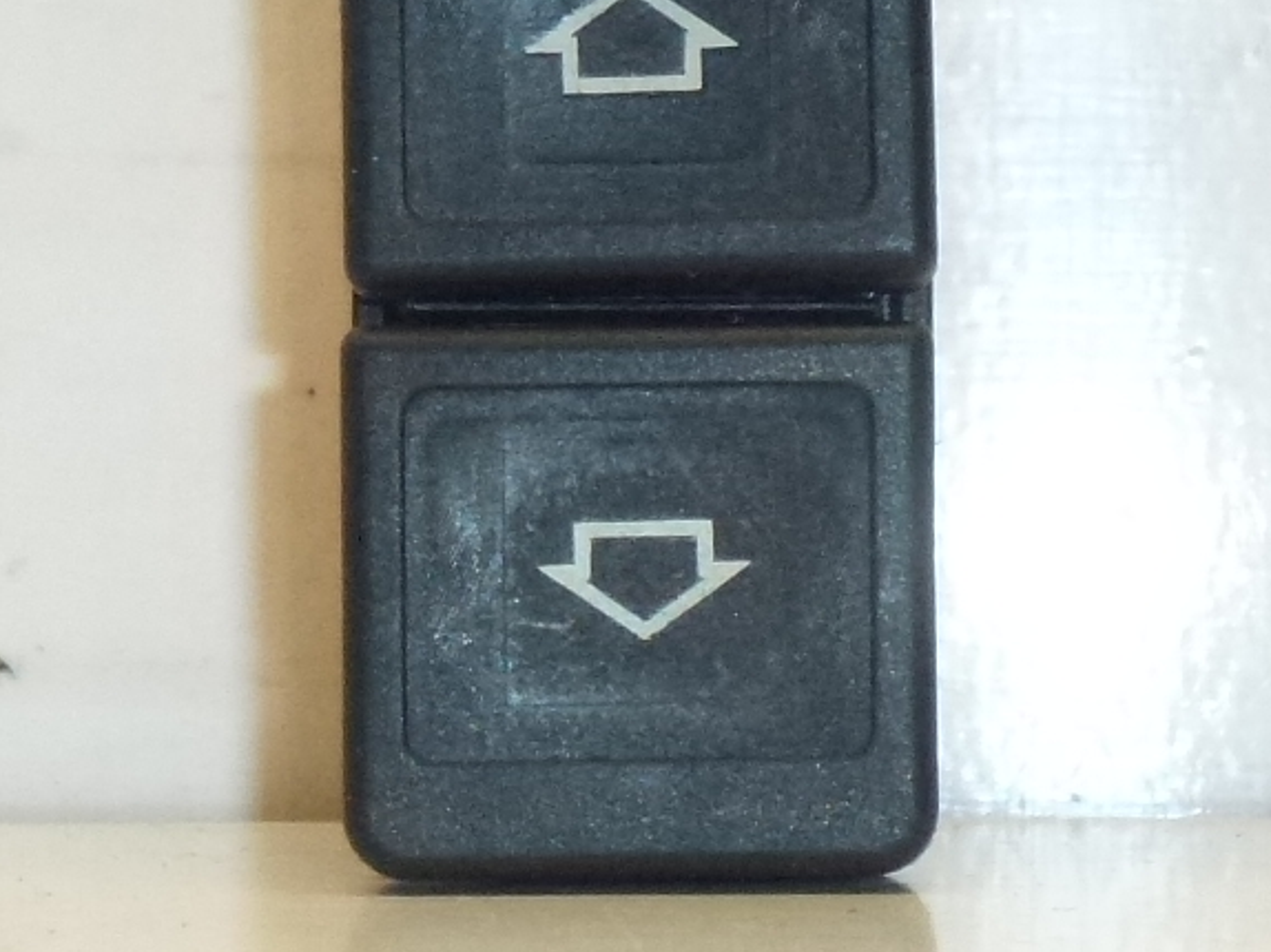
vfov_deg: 6.4
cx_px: 684
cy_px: 341
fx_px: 8515
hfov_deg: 8.5
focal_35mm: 232
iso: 400
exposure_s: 1/200
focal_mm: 11.7
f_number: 4.6
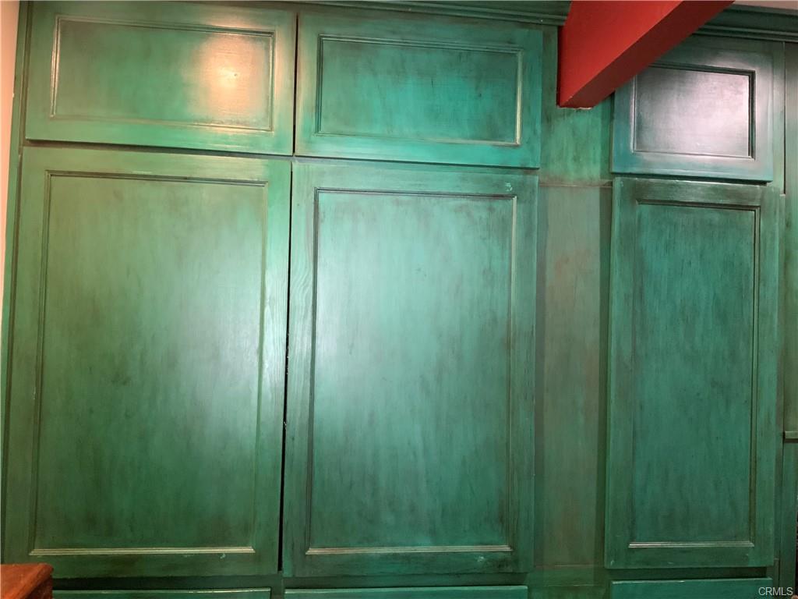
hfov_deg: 61.7
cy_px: 300
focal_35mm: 29
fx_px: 669
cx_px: 399
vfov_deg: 48.2
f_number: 1.8
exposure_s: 1/40
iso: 250
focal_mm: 3
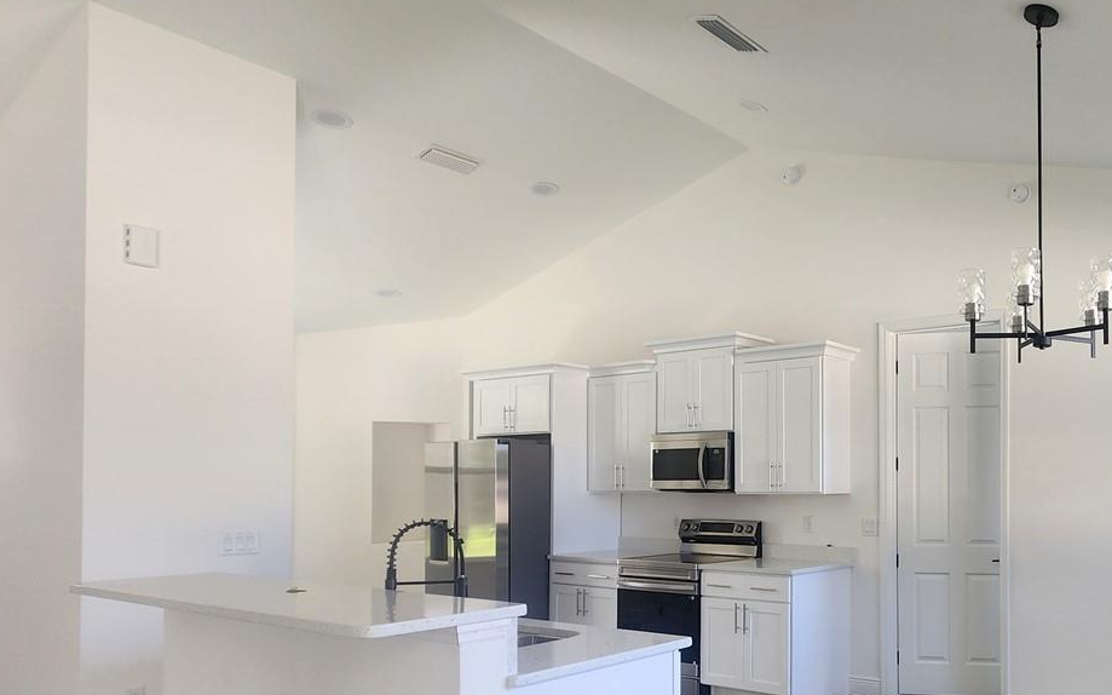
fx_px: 727
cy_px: 478
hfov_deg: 65.0
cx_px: 953
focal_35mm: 24
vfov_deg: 49.9
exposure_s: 1/60
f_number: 2.2
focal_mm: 2.2
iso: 100
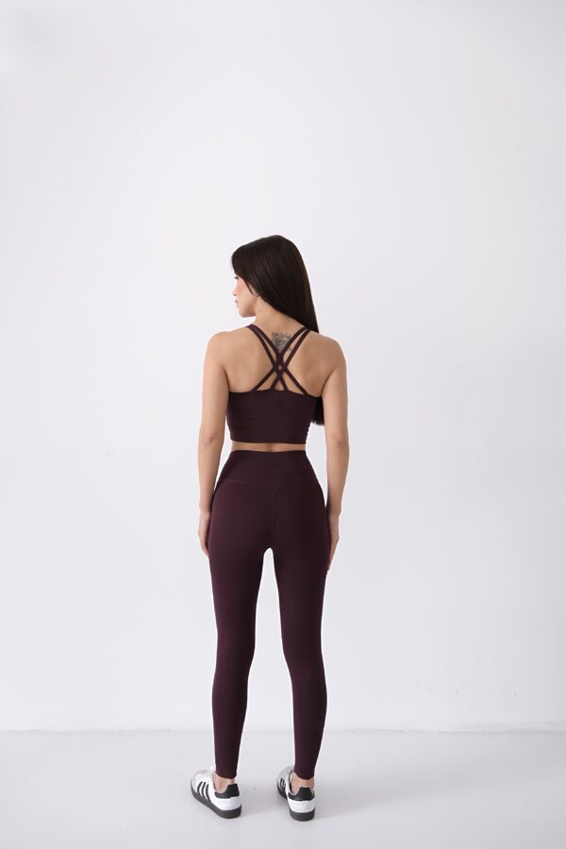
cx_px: 283
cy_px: 424
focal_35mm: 33
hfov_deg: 40.0
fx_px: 778
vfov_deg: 57.2
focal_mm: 22.3
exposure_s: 1/60
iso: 2000
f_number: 5.6
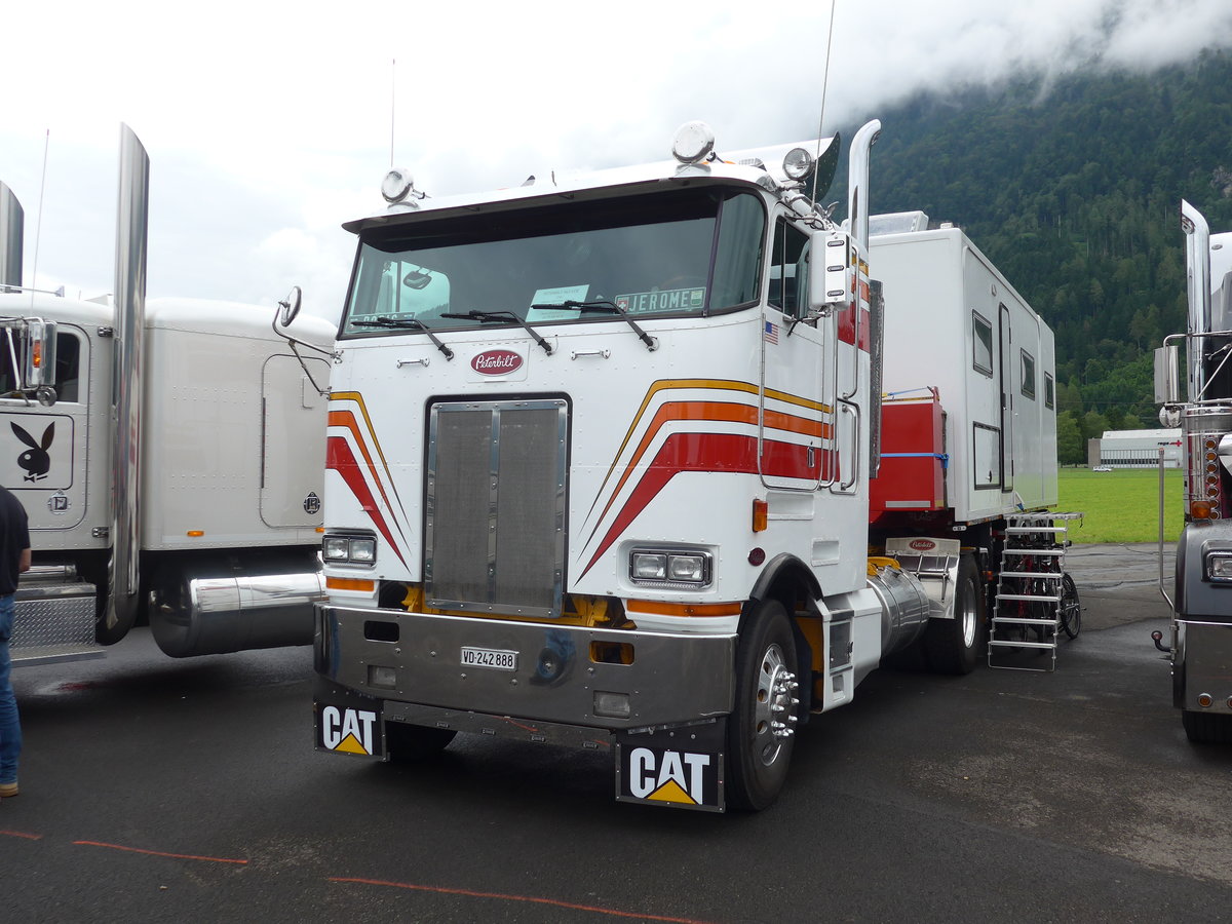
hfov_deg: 58.4
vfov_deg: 45.4
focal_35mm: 31
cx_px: 616
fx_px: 1103
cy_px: 462
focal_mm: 6.5
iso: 80
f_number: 2.8
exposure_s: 1/500
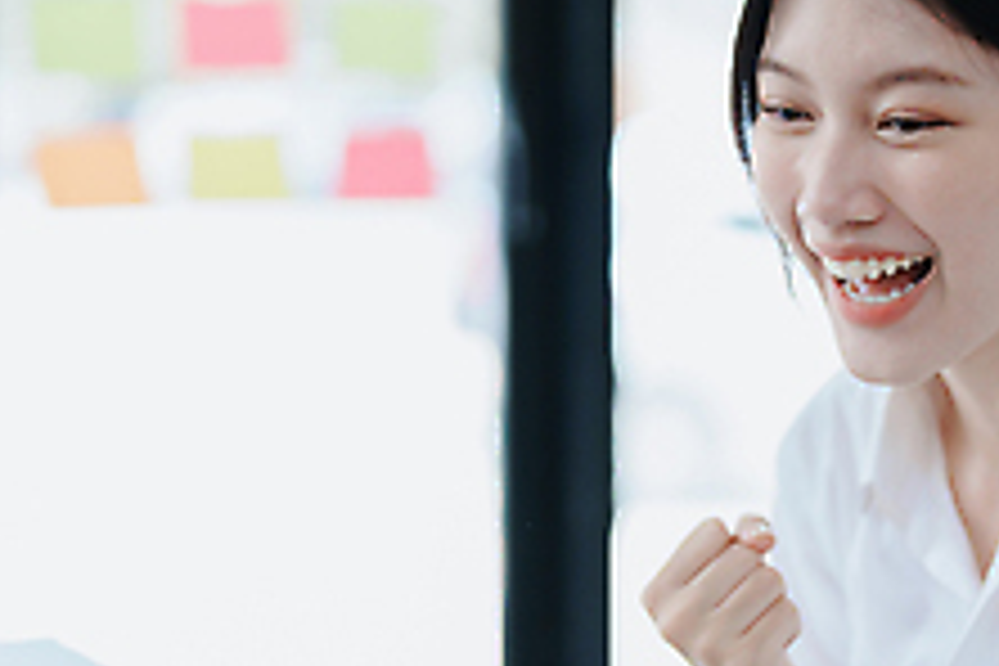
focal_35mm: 135
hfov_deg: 15.1
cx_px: 724
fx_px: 3746
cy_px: 414
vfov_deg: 10.2
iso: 160
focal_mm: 50
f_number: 1.2
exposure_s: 1/400
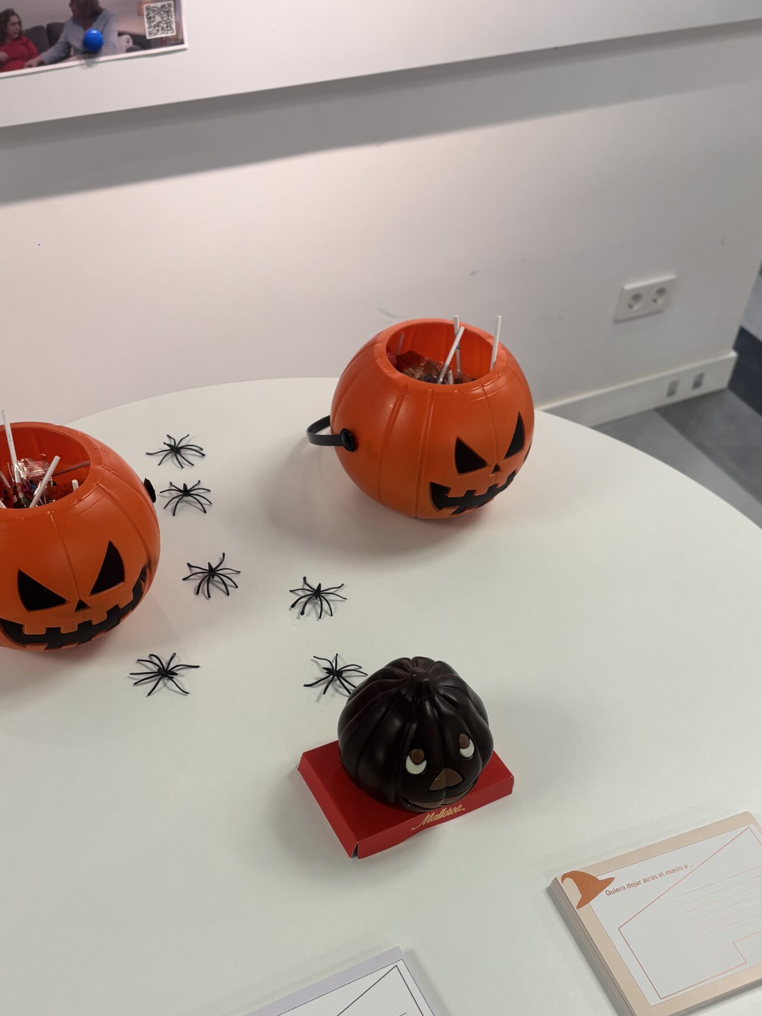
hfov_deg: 38.7
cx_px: 384
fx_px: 1086
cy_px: 708
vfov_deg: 48.9
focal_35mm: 37
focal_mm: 5.96
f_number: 1.6
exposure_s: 1/100
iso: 64
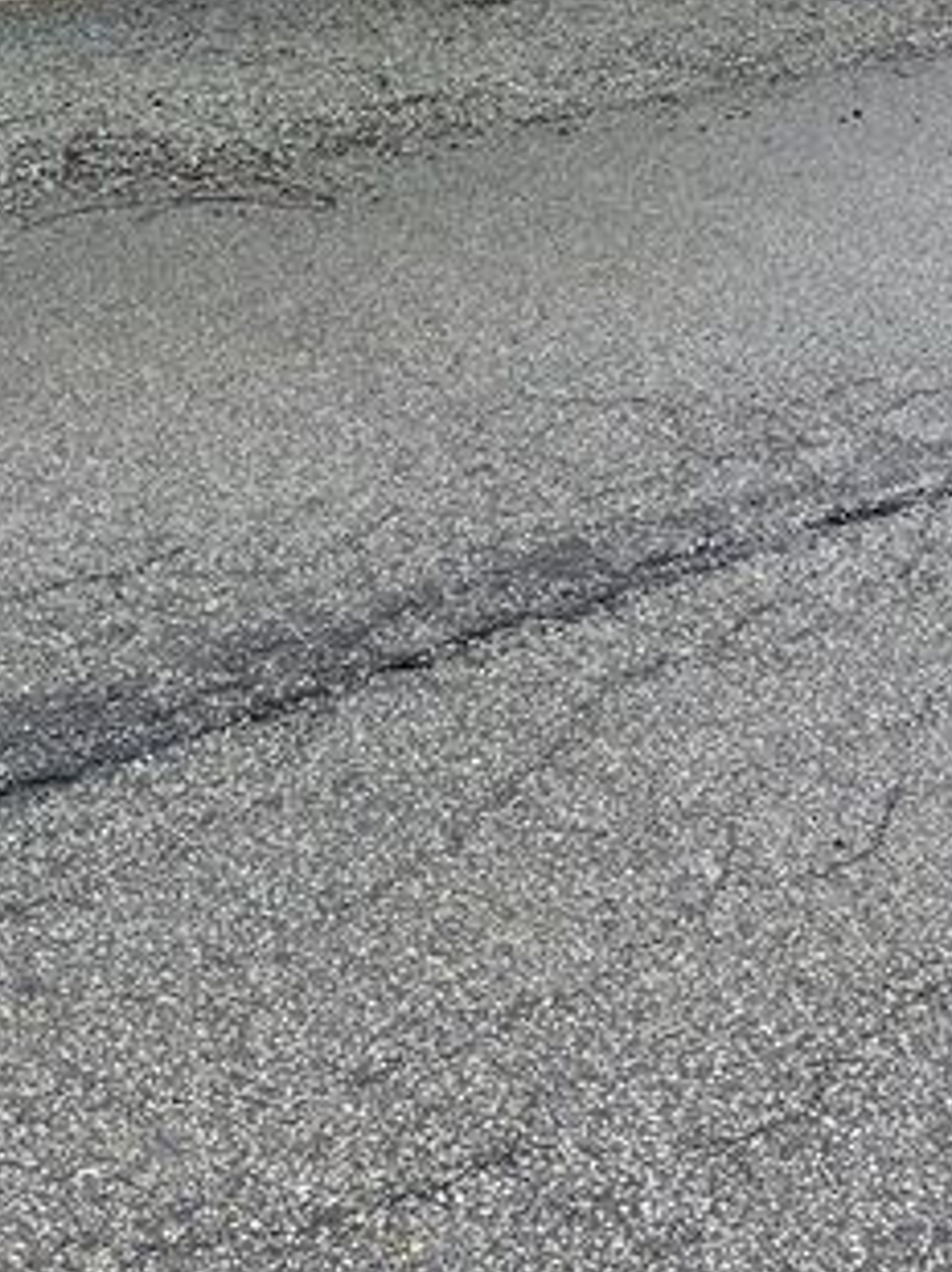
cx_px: 21
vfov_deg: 31.6
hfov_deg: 24.9
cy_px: -14
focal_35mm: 56
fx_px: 2056
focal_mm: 4.2
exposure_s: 1/1401
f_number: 1.6
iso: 32
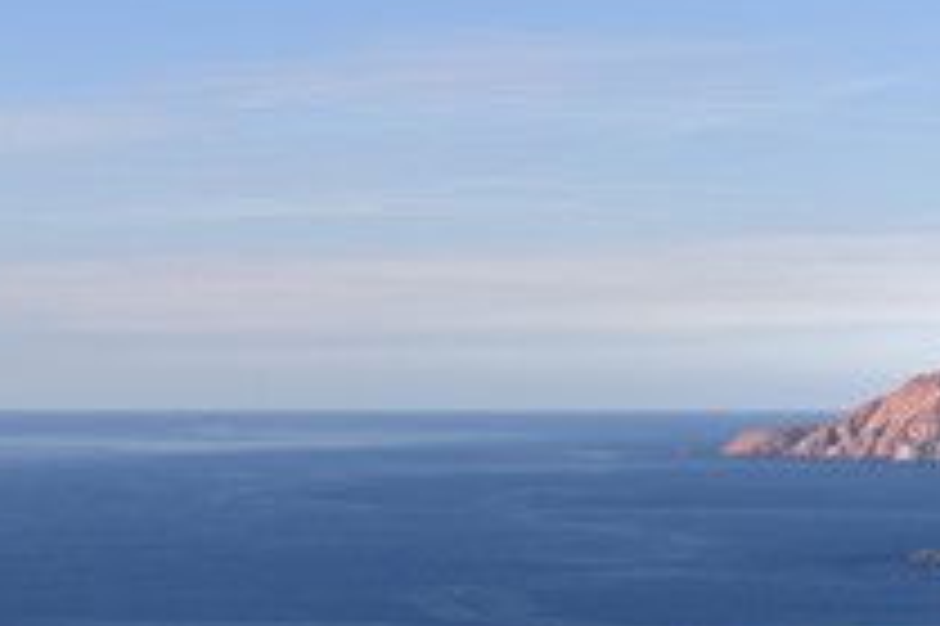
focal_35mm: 141
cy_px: 603
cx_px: 679
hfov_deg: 14.5
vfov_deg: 9.7
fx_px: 3679
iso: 400
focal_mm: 70
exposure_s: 1/800
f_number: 10
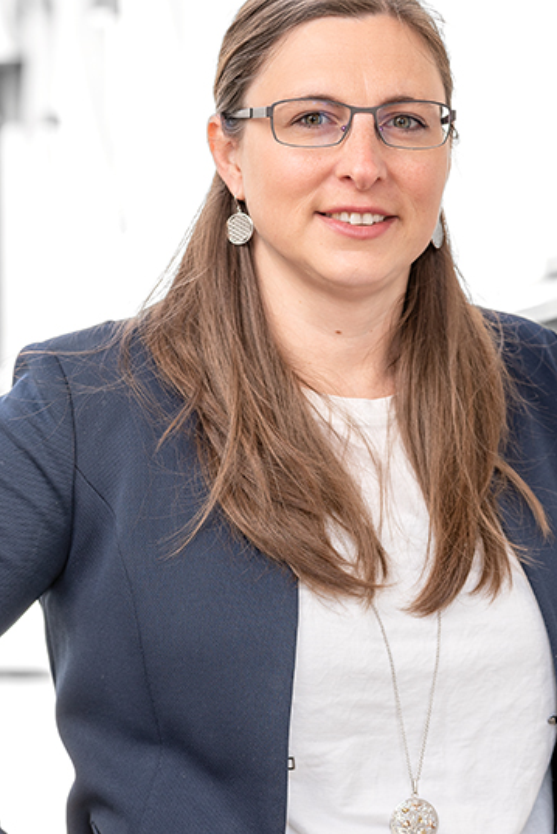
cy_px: 405
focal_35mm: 78
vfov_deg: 26.0
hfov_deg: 17.5
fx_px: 1809
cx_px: 303
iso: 160
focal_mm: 70
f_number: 4
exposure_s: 1/200
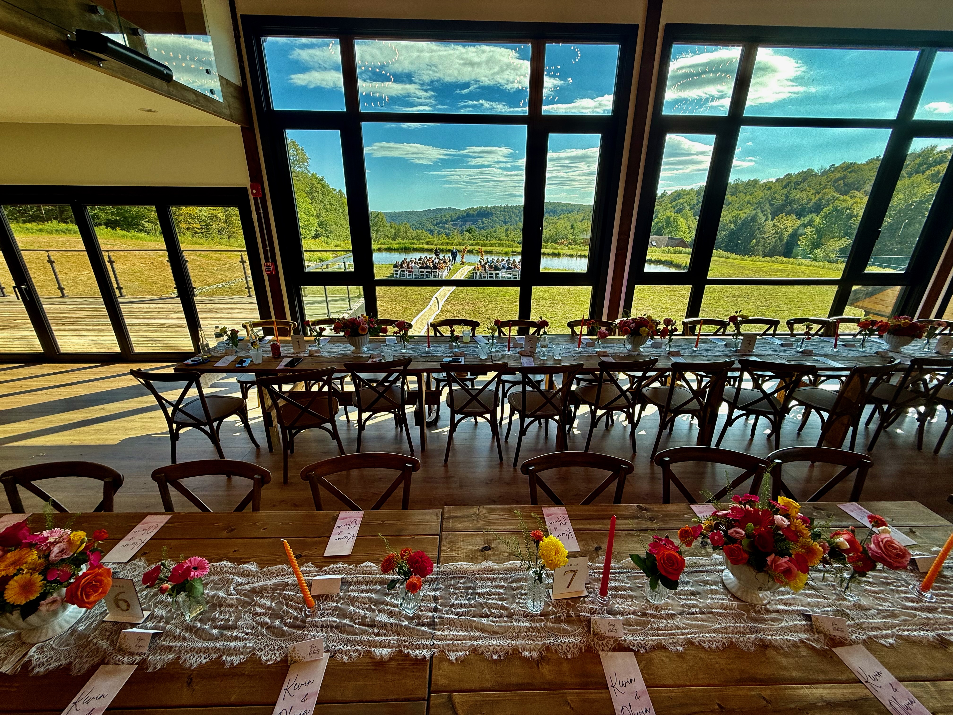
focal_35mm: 14
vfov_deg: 85.7
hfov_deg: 102.1
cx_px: 476
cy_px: 358
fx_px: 385
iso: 50
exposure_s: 1/218
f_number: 2.2
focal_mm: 2.22
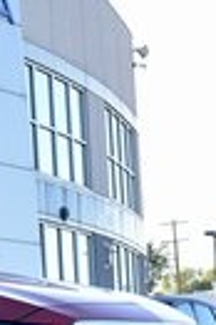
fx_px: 1588
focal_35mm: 176
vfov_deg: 11.7
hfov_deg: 7.0
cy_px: 211
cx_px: -427
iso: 100
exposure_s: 1/100
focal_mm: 24
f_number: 5
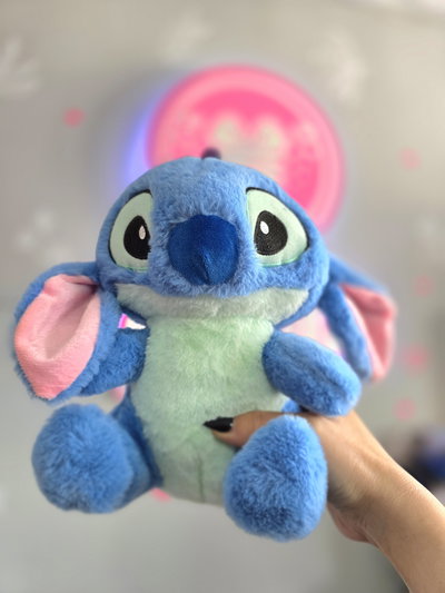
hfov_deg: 58.9
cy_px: 296
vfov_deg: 73.9
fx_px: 394
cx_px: 222
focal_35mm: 23
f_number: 1.7
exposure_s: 1/120
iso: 160
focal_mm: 6.3
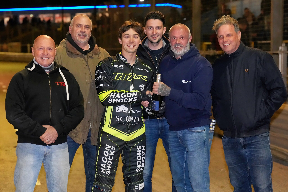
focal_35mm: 84
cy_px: 96
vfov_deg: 16.3
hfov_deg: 24.2
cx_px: 144
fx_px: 672
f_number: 4
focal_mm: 84
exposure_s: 1/400
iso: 6400
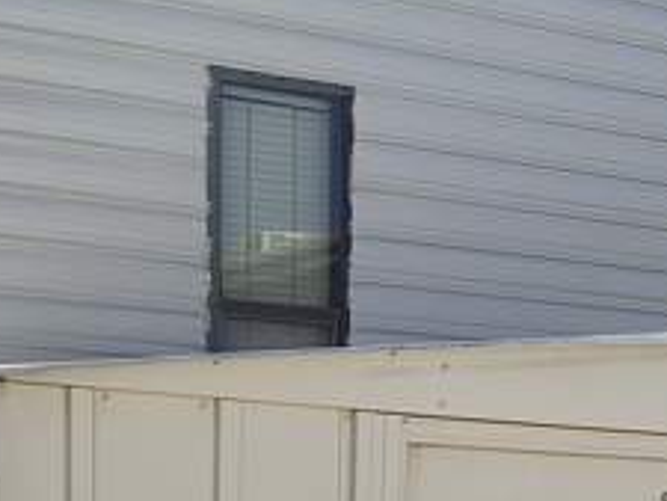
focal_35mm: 89
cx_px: 474
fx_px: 1716
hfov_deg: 21.9
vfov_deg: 14.8
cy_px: 854
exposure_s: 1/3349
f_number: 1.5
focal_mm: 4.15
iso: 102
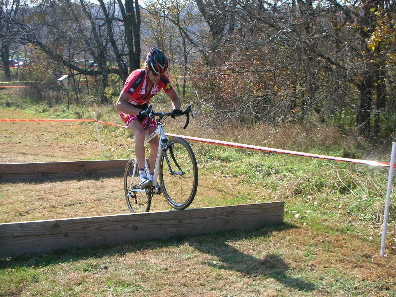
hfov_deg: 36.2
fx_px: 606
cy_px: 148
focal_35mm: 53
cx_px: 198
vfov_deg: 27.5
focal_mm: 8.8
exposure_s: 1/218
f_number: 3.7
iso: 50
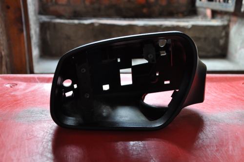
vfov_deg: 31.8
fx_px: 284
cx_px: 122
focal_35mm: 42
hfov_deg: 46.5
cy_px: 81
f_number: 4
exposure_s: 1/60
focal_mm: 28
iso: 560
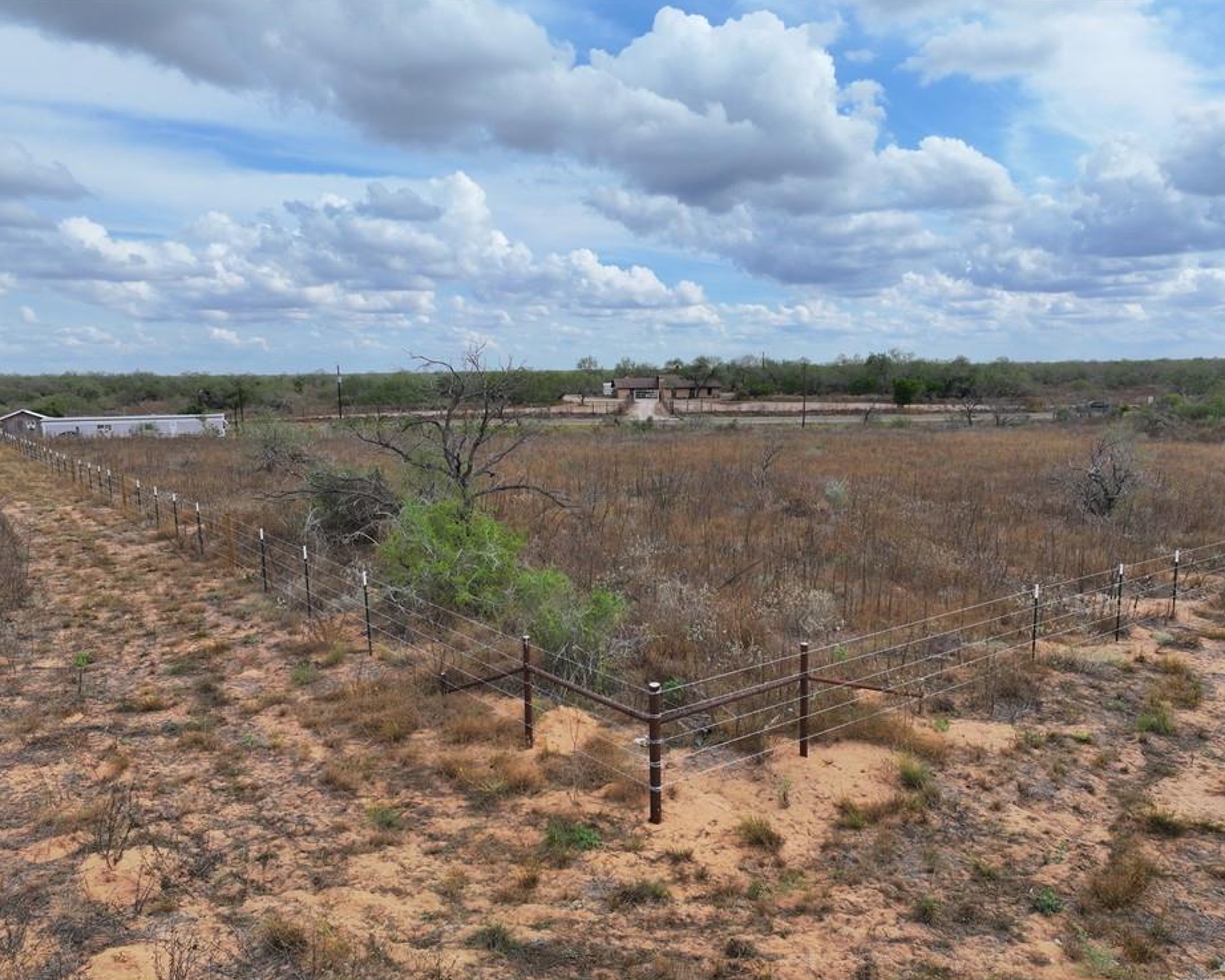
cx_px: 614
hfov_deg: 66.0
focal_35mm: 26
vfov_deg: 54.9
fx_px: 943
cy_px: 503
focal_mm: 12.29
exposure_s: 1/2000
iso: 150
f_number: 2.8
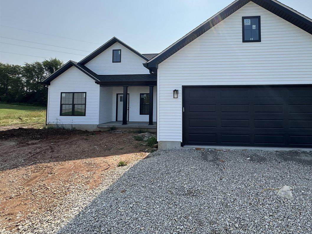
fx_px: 153
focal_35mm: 17
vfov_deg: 74.1
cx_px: 189
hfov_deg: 89.7
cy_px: 97
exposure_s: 1/1323
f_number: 2.2
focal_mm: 2.22
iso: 50
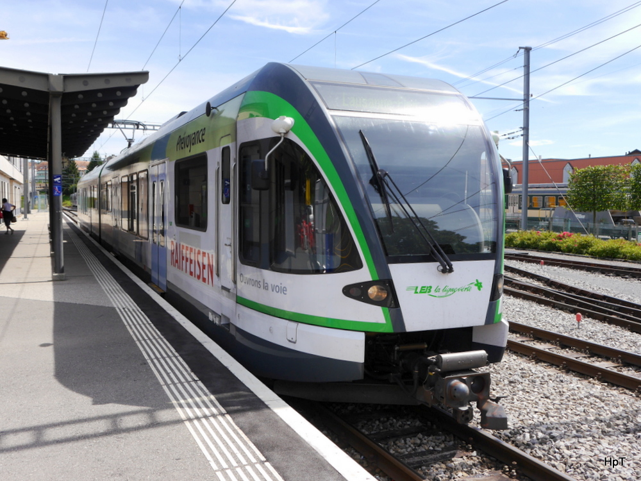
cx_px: 320
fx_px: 630
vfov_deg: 41.8
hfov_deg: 54.0
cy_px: 240
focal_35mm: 34
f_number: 7.1
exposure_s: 1/400
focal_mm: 17
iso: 160
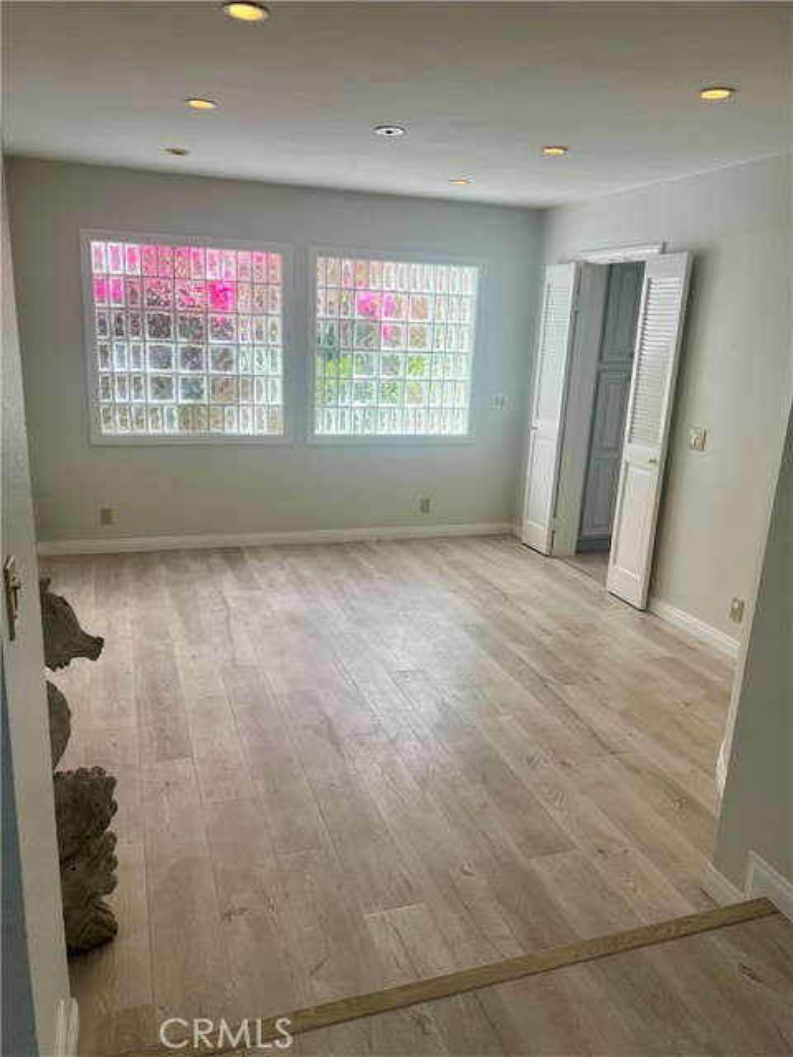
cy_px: 528
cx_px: 396
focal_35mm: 26
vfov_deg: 67.3
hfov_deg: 53.1
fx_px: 794
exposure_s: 1/244
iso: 40
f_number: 1.5
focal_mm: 5.7
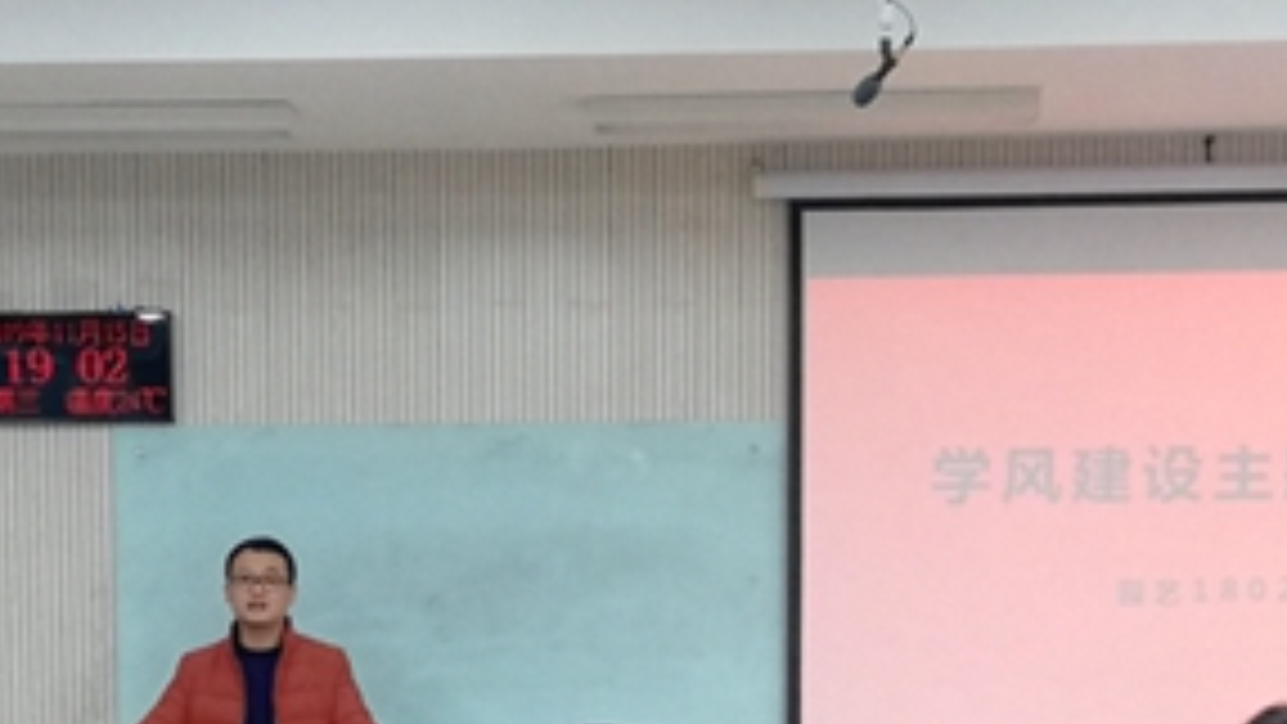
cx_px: 531
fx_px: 3038
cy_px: 913
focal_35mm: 89
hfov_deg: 23.9
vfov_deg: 13.2
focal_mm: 3.81
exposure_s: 1/50
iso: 160
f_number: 2.2
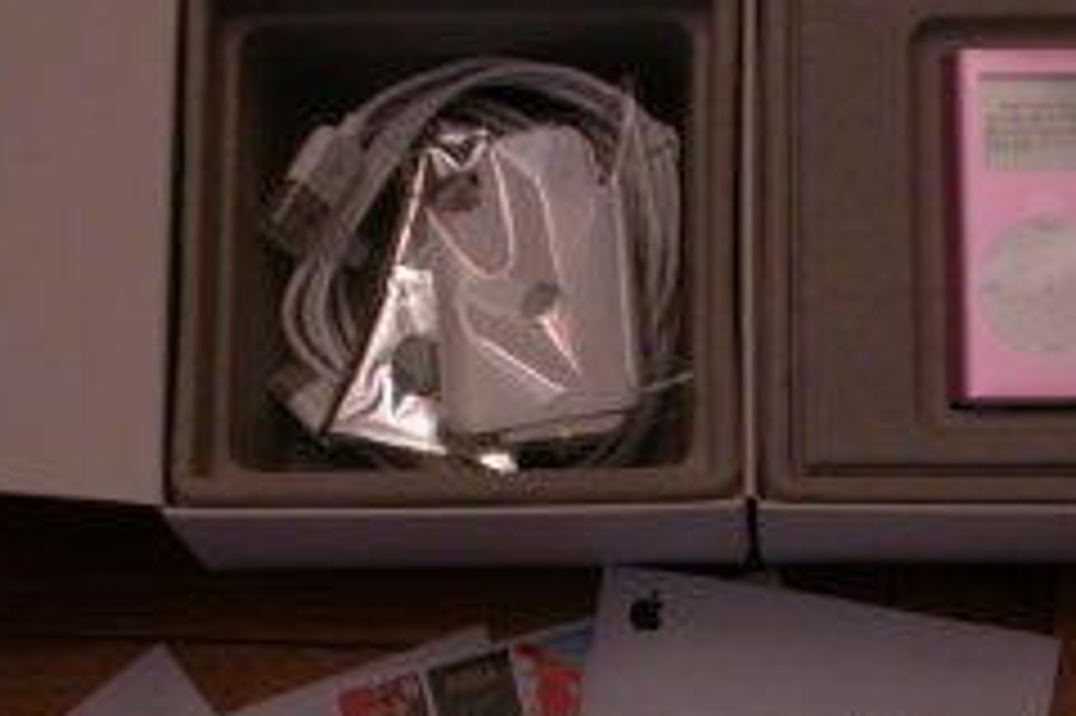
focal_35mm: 106
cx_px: 729
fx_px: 3166
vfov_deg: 12.6
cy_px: 856
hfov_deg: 19.2
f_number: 2.6
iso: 100
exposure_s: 1/19
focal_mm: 7.85
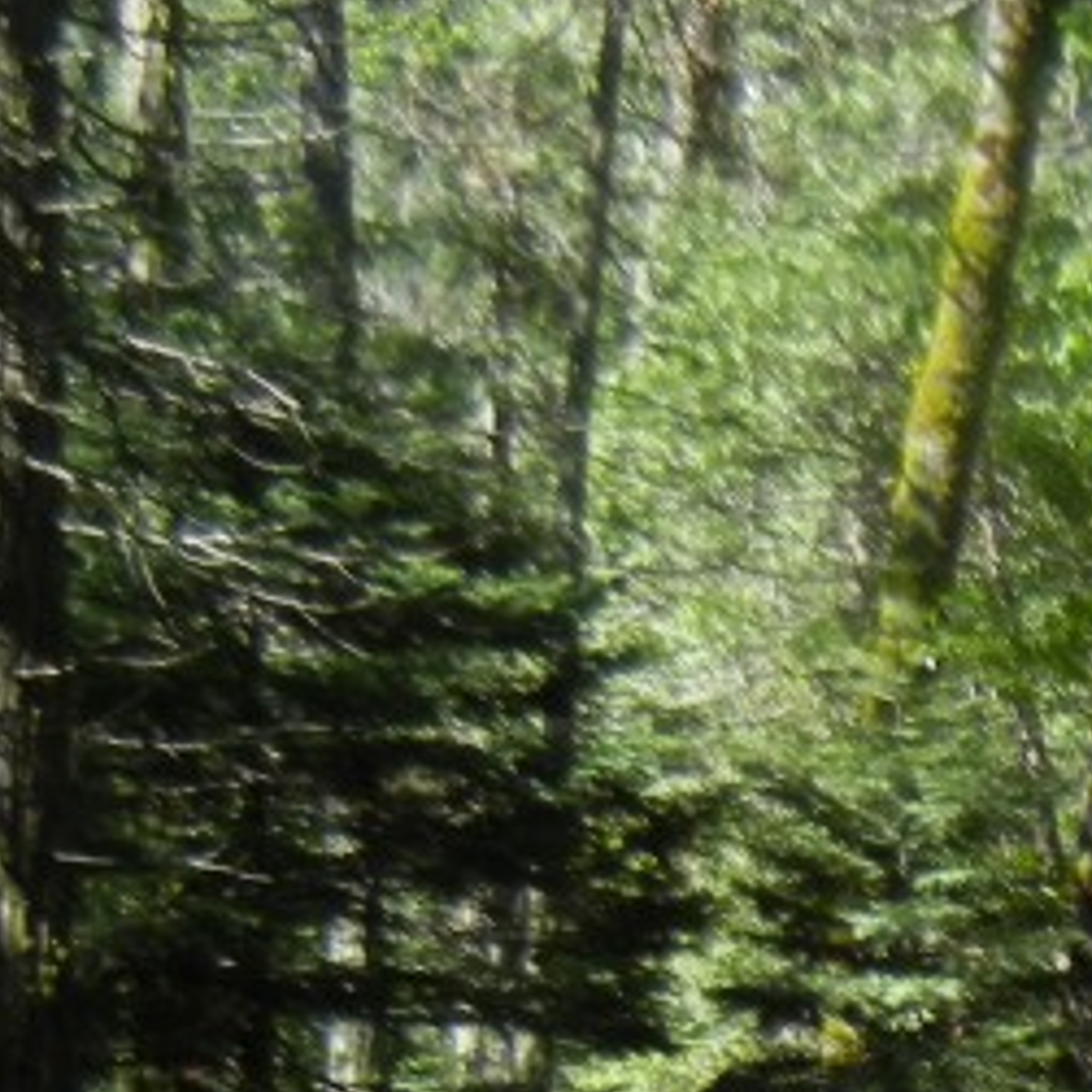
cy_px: 1510
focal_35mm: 108
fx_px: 3855
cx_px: 1853
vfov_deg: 15.2
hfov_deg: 14.5
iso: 160
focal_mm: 5.4
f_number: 3.5
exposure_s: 1/258
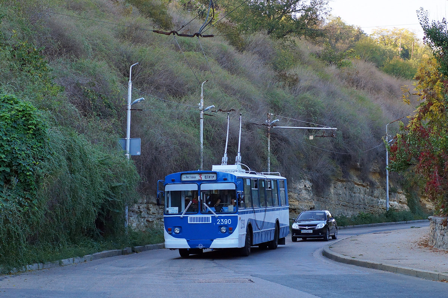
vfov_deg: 18.1
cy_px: 149
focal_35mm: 75
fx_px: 932
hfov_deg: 27.0
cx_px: 224
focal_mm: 50
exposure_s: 1/800
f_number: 4.5
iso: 400
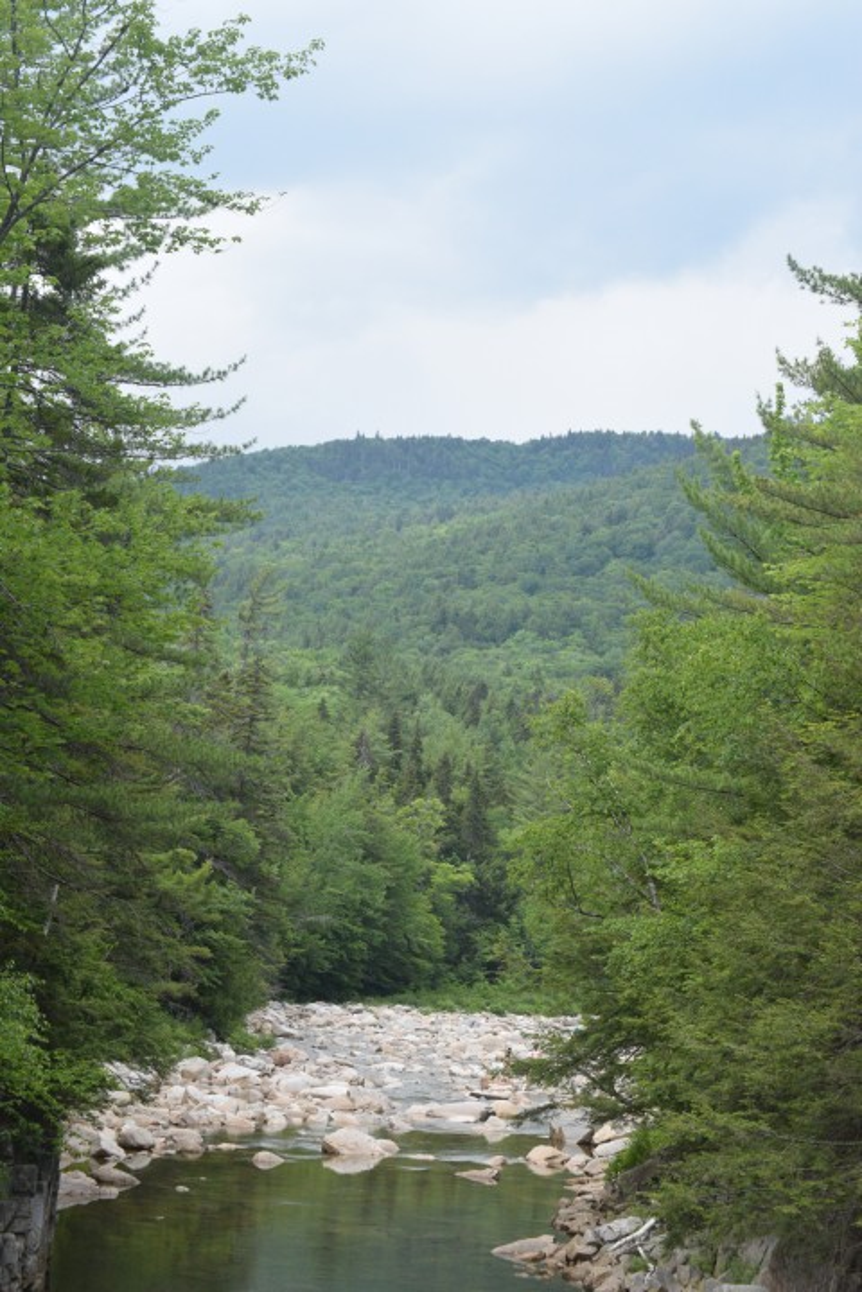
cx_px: 431
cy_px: 646
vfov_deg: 24.6
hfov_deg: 16.6
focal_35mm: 82
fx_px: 2963
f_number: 9
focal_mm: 55
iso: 1600
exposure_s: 1/1000
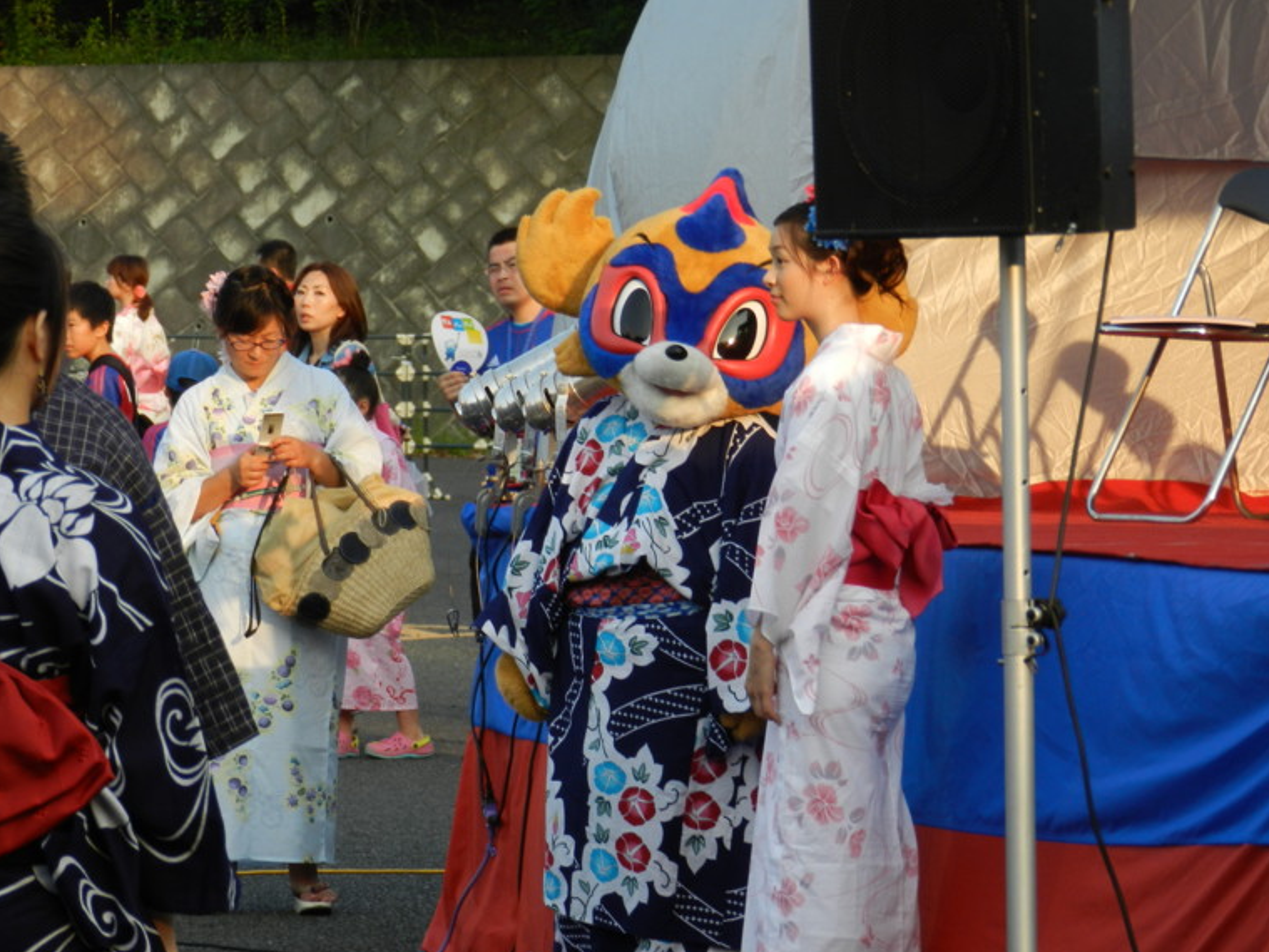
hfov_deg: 7.9
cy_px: 462
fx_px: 9237
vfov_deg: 5.9
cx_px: 637
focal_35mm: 252
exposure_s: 1/200
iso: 160
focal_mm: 42.4
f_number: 5.1
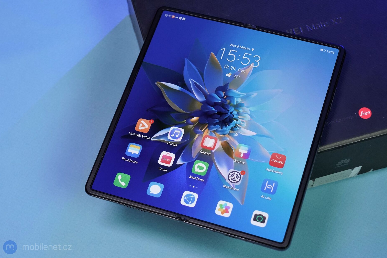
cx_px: 197
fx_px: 731
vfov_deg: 20.0
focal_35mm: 68
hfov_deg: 29.7
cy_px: 127
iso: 5000
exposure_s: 1/250
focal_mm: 66
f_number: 8
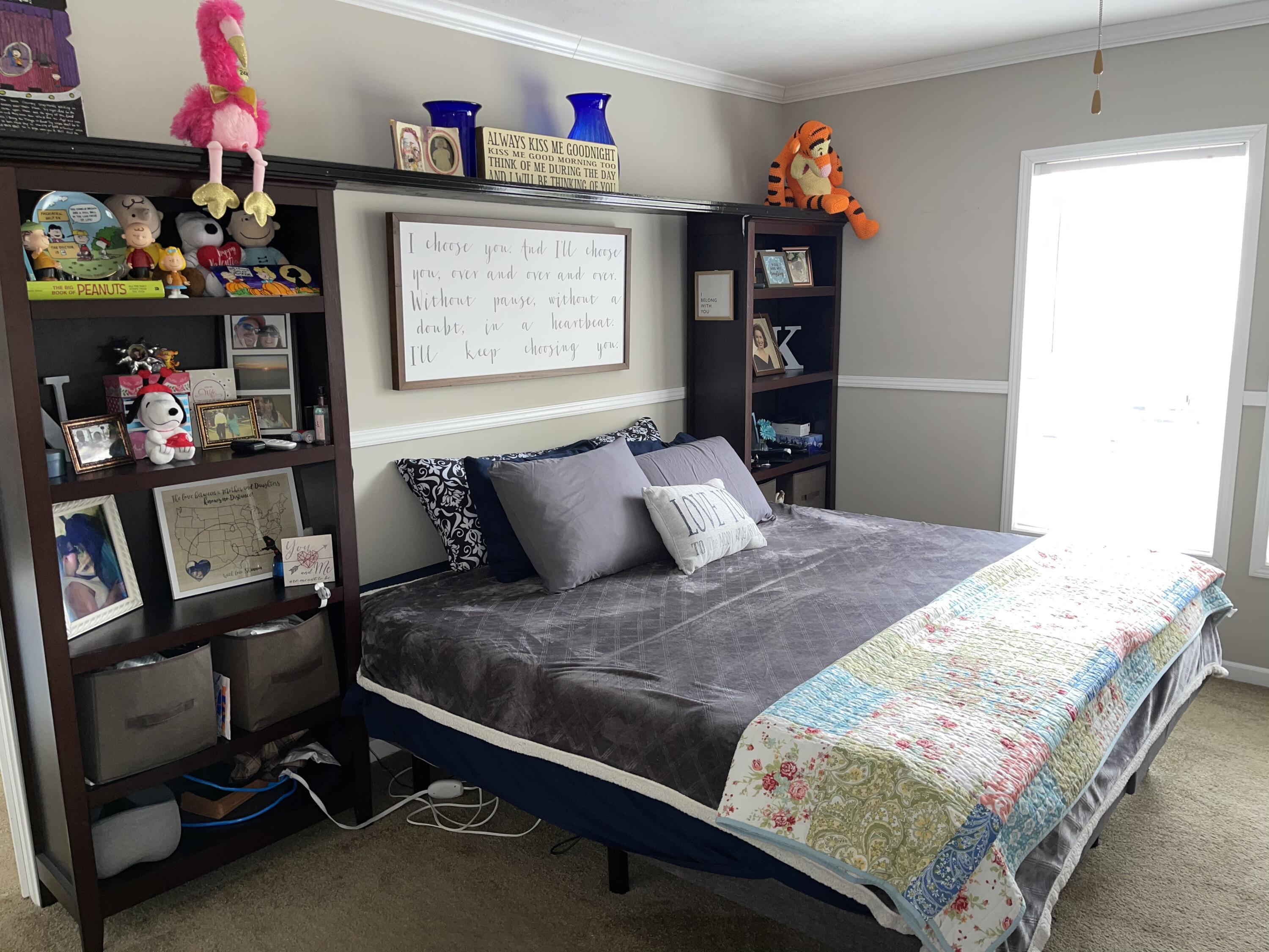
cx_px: 634
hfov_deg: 67.3
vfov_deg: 53.1
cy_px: 476
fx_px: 953
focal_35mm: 26
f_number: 1.6
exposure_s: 1/31
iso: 50
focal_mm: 5.1
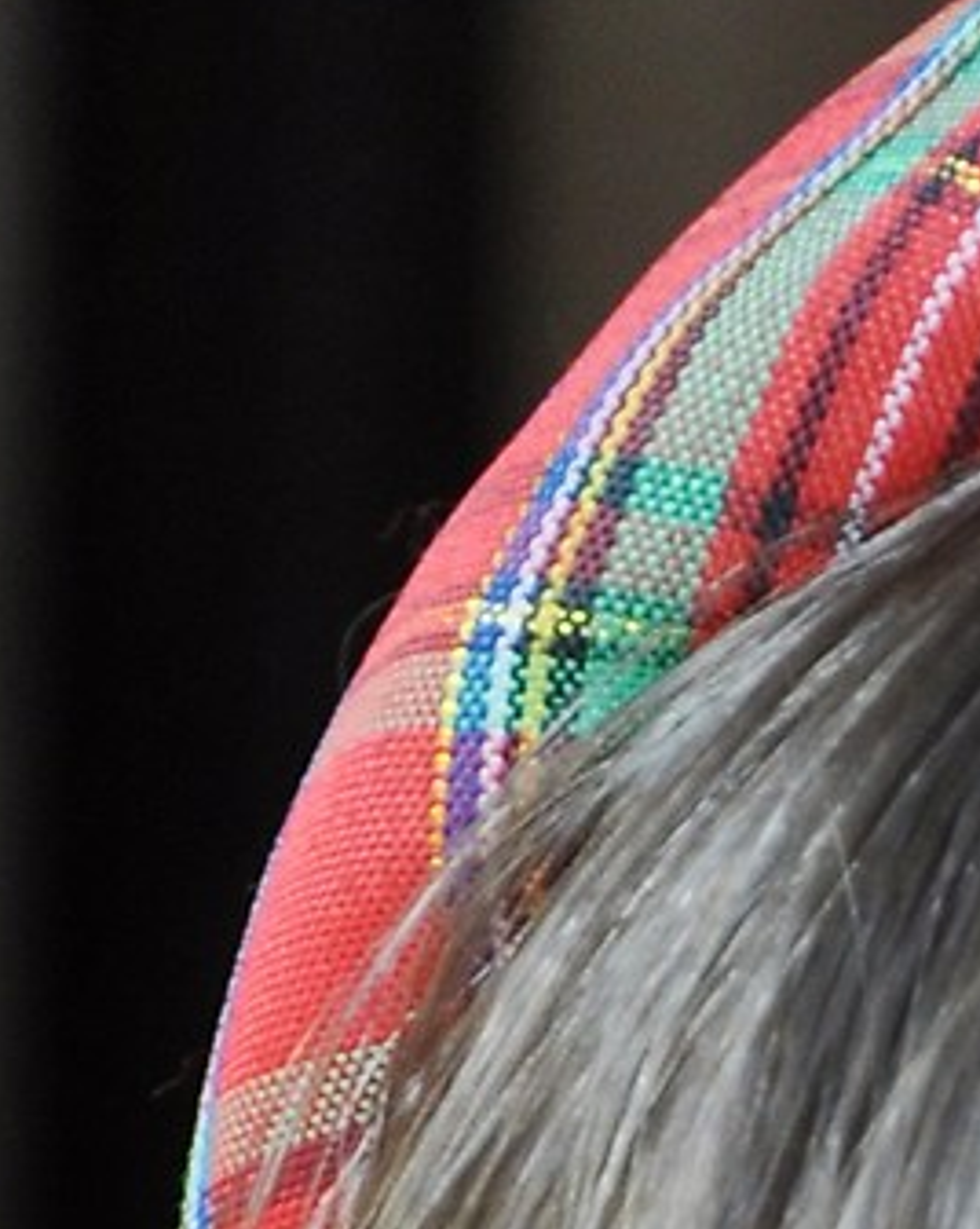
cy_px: 3460
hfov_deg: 2.2
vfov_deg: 2.7
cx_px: 1821
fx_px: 25570
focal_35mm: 704
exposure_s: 1/60
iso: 400
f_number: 5.3
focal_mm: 70
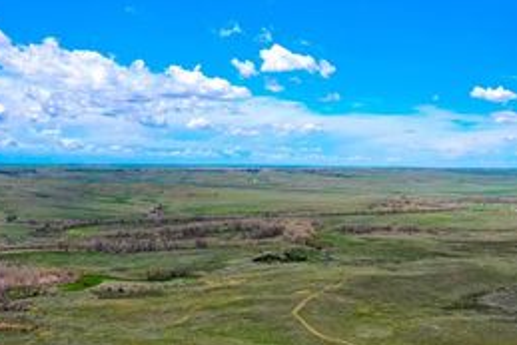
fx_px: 776
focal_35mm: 54
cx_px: 375
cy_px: 232
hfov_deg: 36.2
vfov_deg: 25.0
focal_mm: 10.26
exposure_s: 1/500
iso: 100
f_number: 5.6
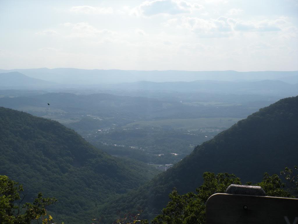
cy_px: 112
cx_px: 149
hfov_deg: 23.6
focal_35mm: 83
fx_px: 715
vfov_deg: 17.8
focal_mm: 13.9
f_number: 8
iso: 64
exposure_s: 1/337
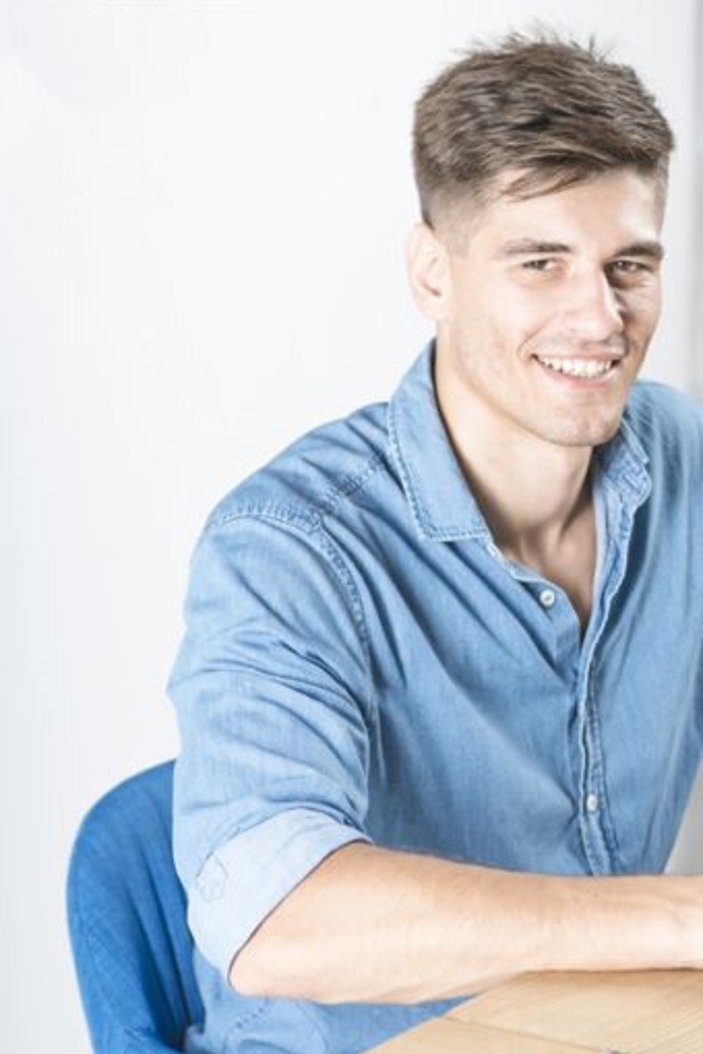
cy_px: 527
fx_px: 3749
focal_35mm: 128
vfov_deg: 16.0
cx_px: 703
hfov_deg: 10.6
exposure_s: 1/160
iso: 100
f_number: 4
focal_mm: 85
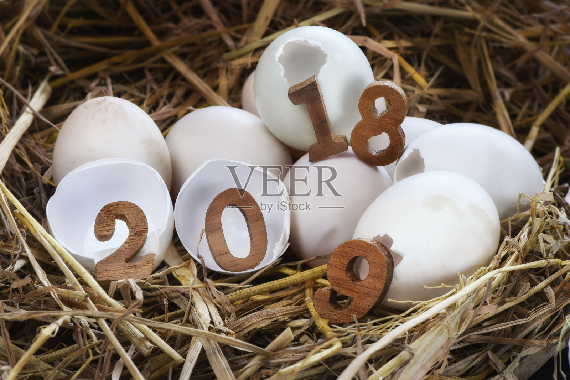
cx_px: 285
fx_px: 1663
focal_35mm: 105
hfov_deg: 19.5
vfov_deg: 13.0
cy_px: 190
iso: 200
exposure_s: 1/3
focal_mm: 105
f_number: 16
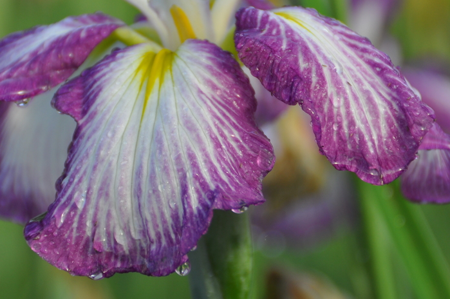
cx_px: 173
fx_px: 3429
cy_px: 92
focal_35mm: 275
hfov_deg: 7.5
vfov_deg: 5.0
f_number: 6
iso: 200
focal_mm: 125
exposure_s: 1/250
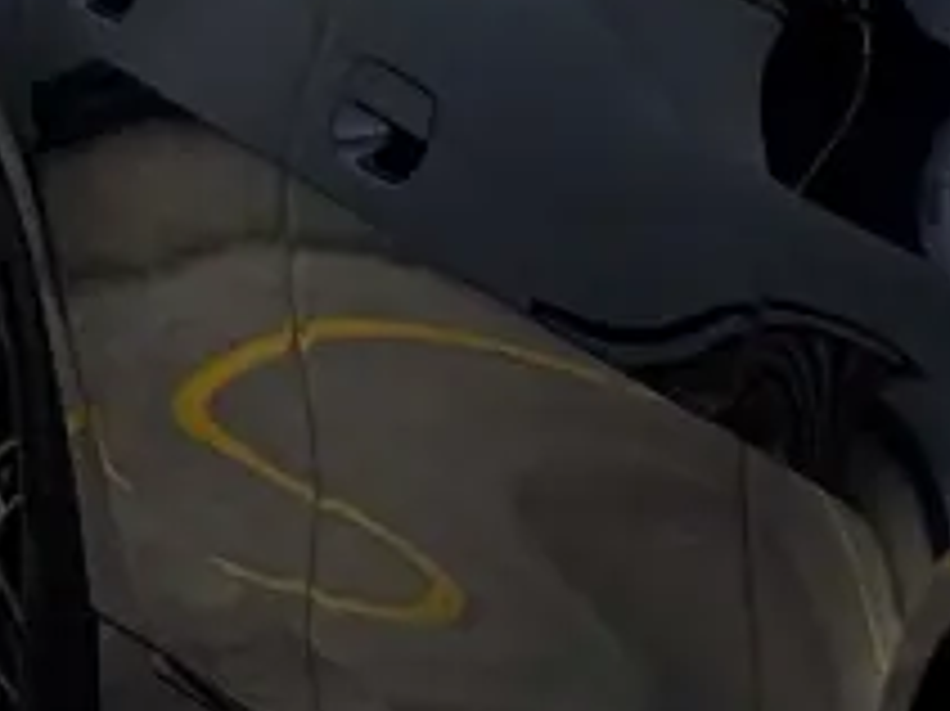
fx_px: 8997
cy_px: 225
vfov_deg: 4.5
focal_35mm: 328
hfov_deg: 5.8
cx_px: 2211
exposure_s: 1/1724
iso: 64
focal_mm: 6.76
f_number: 1.78
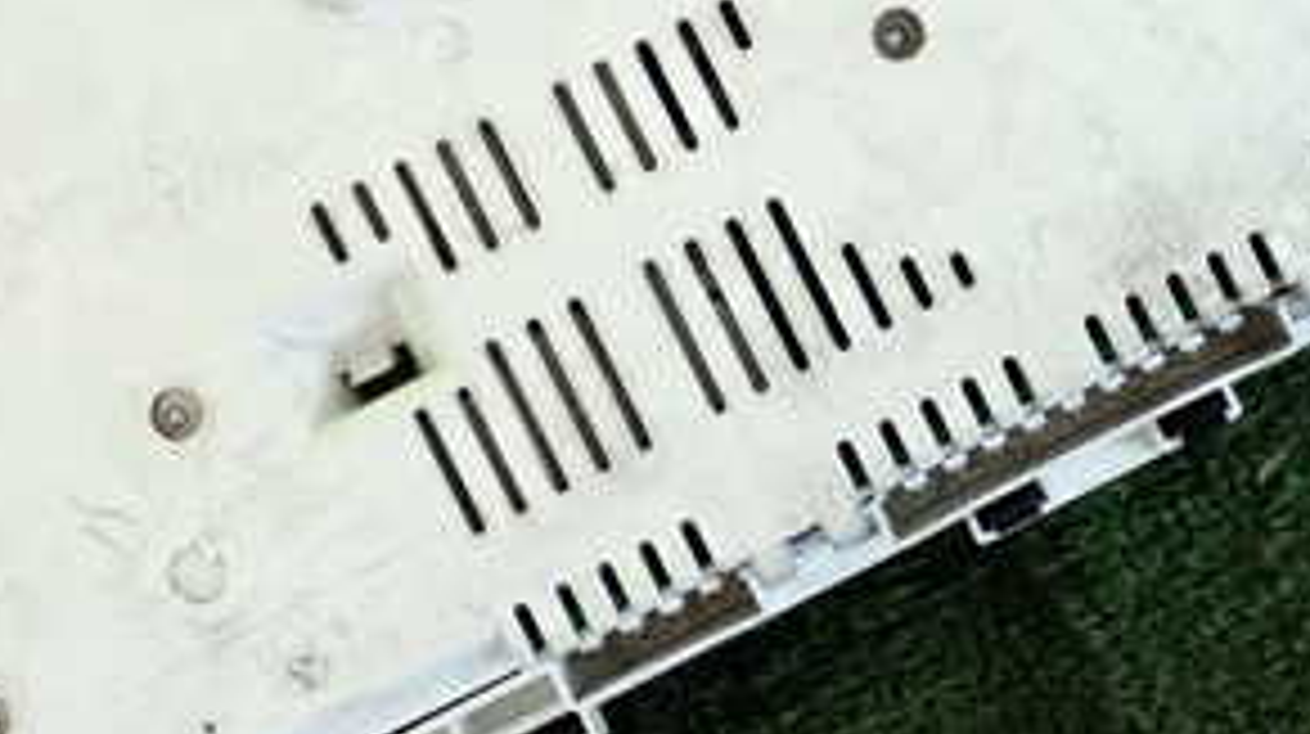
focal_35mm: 81
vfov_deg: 14.7
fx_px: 2811
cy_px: 104
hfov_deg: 26.1
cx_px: 887
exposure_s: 1/125
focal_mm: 6.37
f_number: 2.5
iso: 200
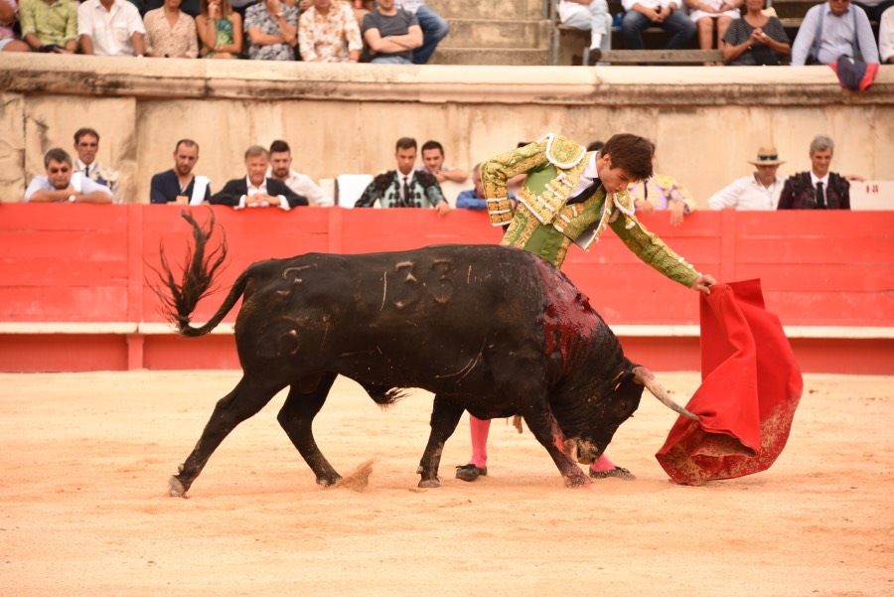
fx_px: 4720
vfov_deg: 7.2
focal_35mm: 190
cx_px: 447
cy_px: 298
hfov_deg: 10.8
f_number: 5.6
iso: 450
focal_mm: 190
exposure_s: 1/640
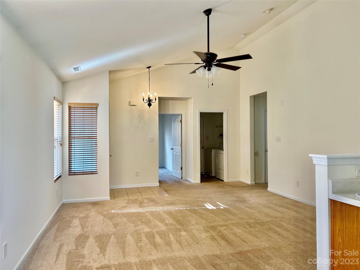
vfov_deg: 53.1
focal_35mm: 26
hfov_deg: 67.3
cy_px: 135
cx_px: 180
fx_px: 270
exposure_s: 1/120
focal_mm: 5.7
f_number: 1.5
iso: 80
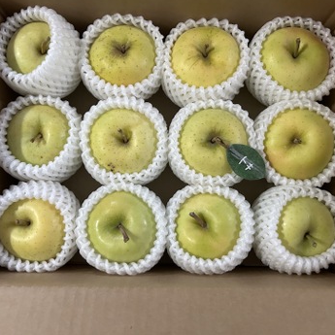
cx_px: 170
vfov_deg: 51.1
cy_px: 162
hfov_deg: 51.1
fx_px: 350
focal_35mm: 32
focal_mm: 5.7
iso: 500
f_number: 1.5
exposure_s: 1/50
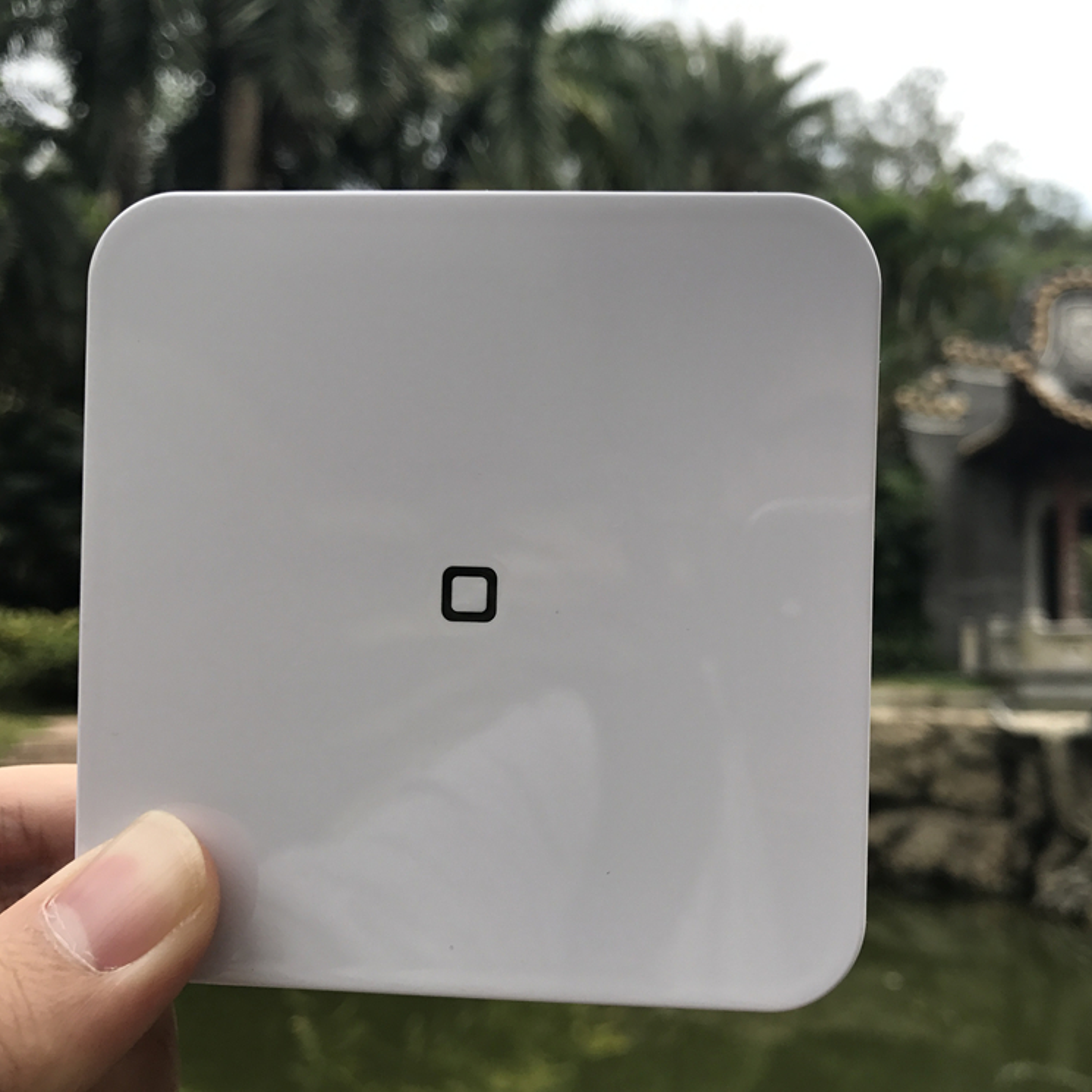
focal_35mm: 34
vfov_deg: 48.4
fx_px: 1213
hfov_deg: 47.9
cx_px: 702
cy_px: 558
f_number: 1.8
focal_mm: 3.99
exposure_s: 1/894
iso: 20
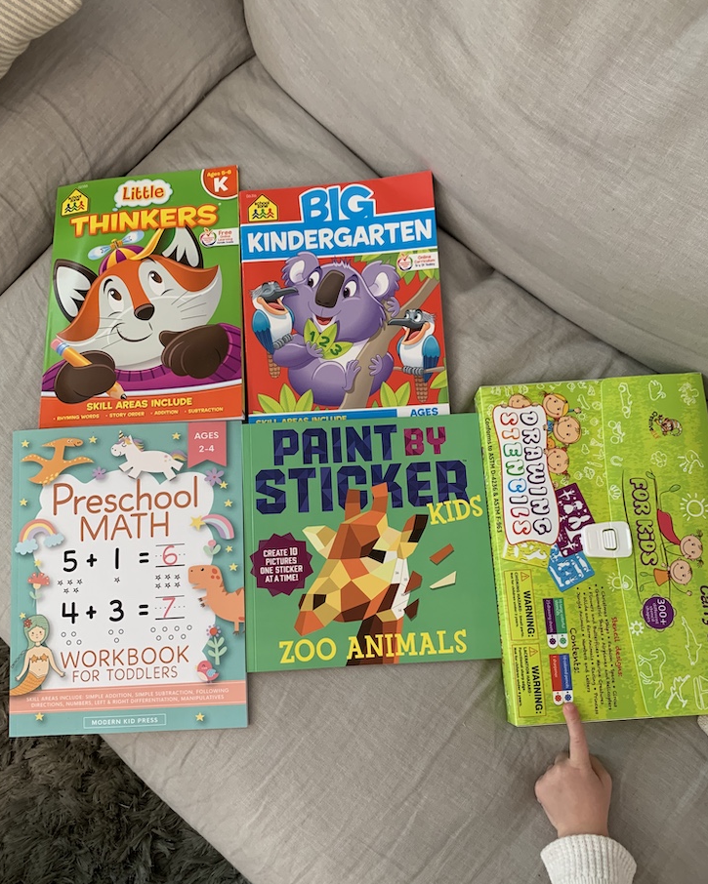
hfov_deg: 51.5
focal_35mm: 28
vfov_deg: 62.2
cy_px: 465
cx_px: 354
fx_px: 733
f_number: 1.8
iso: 125
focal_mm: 4.25
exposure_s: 1/42
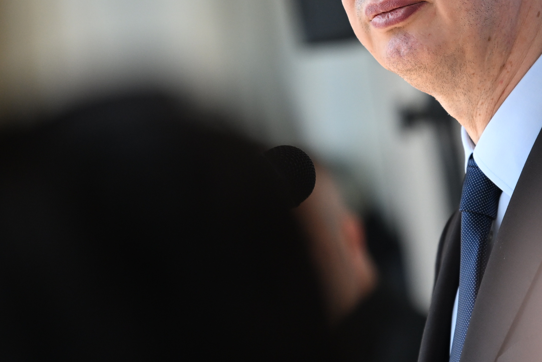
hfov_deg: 4.7
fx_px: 6670
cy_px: 113
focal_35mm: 443
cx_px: 402
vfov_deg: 3.1
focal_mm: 200
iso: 1000
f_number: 4
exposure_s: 1/1000
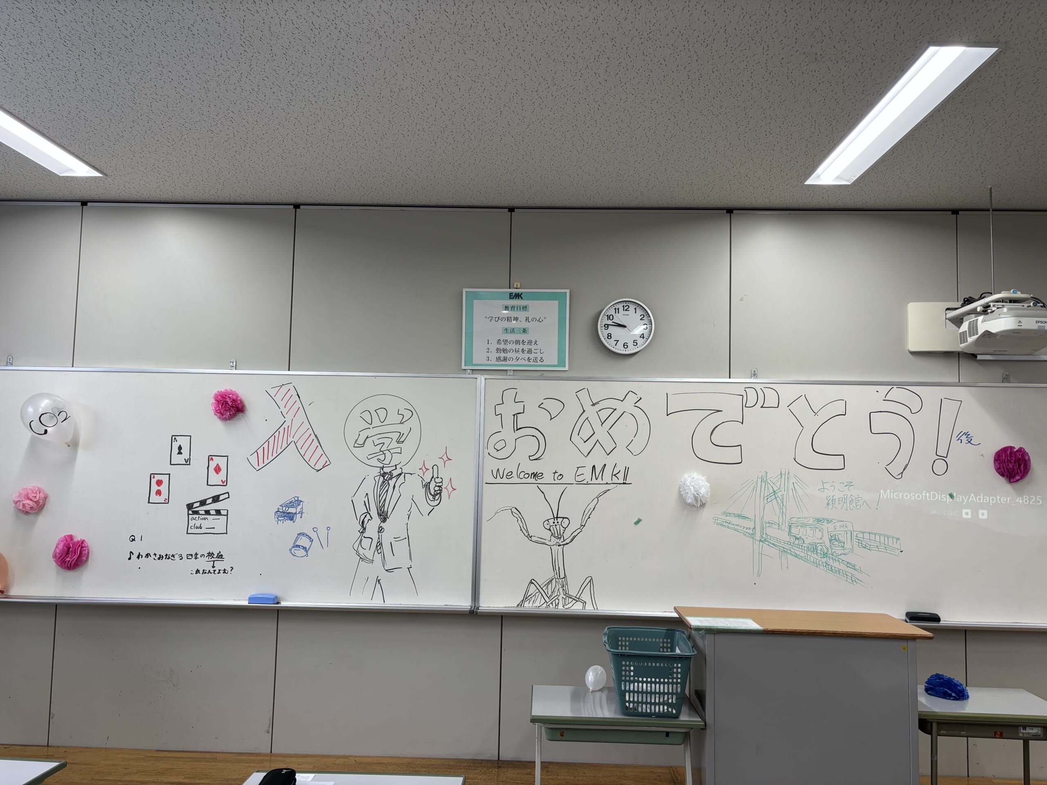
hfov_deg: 67.3
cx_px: 524
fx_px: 786
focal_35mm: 26
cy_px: 392
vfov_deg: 53.1
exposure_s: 1/100
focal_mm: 5.96
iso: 32
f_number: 1.6
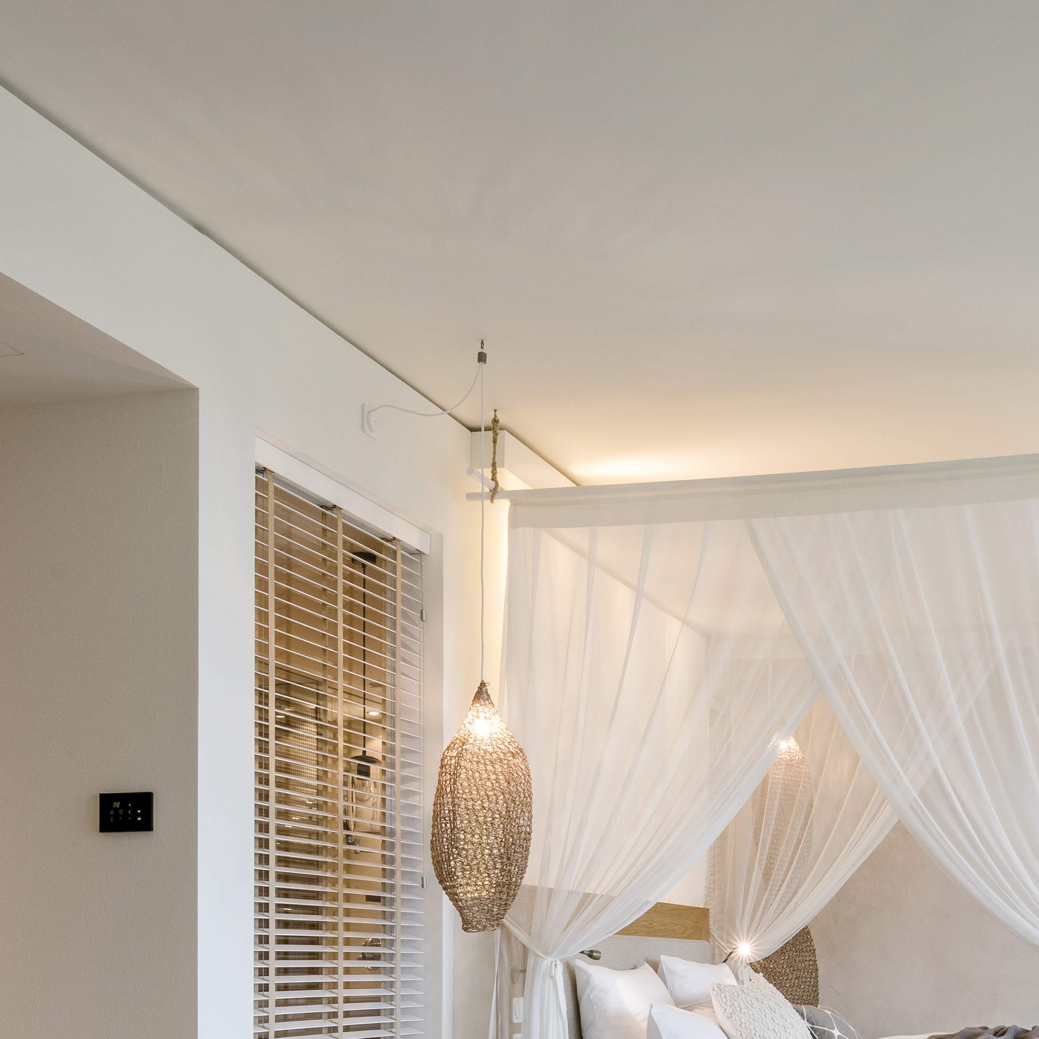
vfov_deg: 34.8
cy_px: 1042
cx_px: 844
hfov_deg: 36.9
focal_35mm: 44
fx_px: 1494
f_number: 13
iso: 160
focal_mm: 16
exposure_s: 1/4
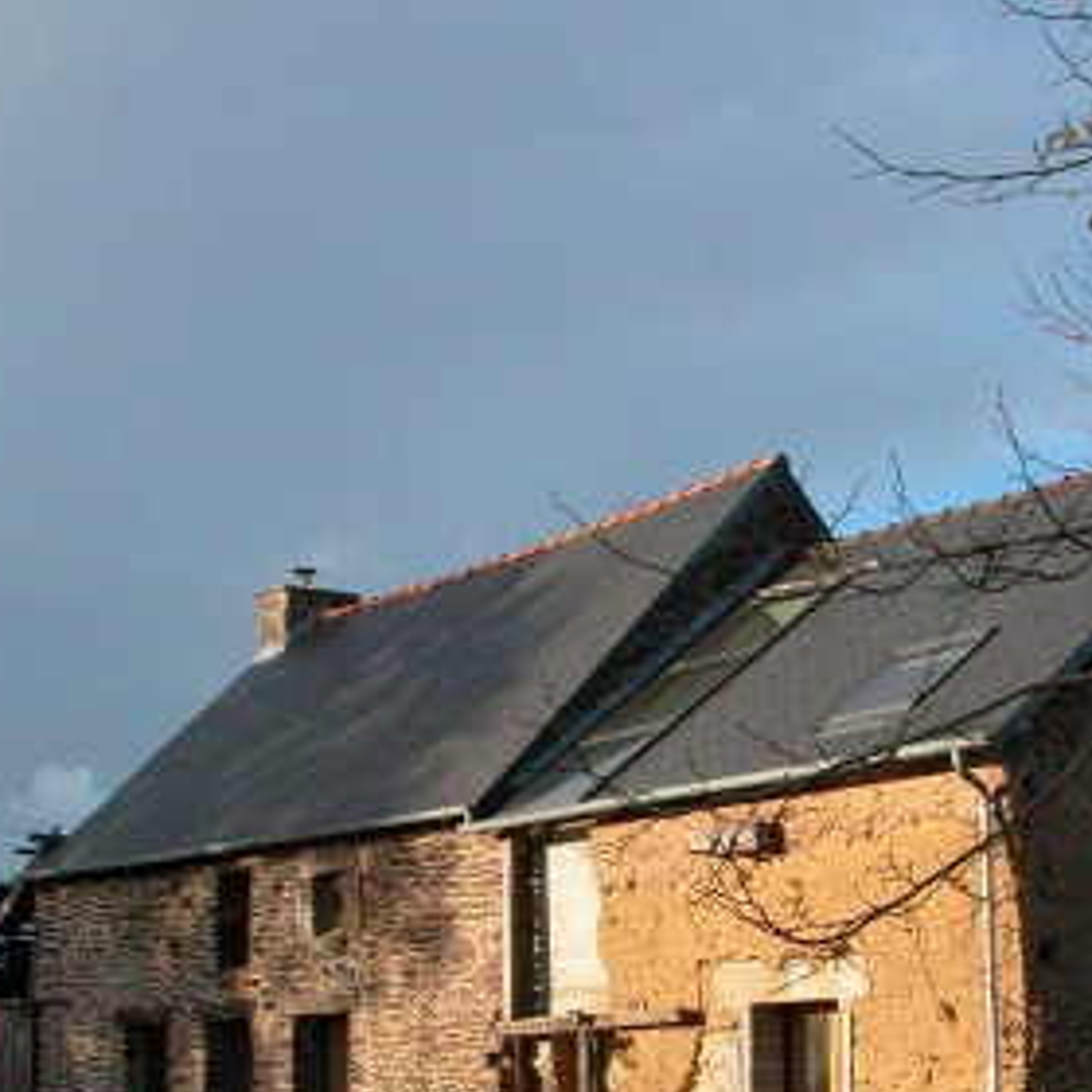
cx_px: 628
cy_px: 835
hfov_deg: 25.3
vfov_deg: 25.0
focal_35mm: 68
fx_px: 2427
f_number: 7.3
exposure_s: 1/1582
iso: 800
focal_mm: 10.7
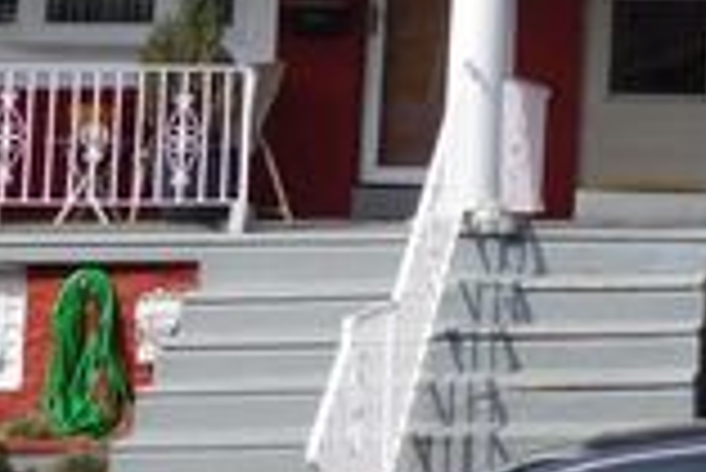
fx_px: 2277
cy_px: -205
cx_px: 935
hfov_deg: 16.6
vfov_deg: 11.4
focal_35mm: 116
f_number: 3.8
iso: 125
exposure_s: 1/1000
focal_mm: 6.2
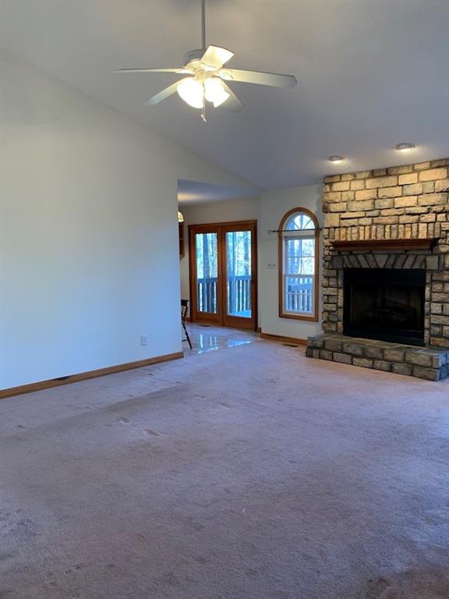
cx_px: 224
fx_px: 450
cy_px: 300
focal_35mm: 26
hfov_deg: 53.1
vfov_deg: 67.3
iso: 200
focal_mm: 4.25
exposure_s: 1/60
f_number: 1.8
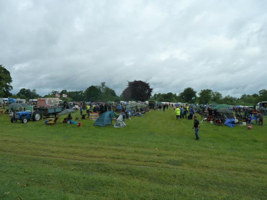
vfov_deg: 54.9
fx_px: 193
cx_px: 134
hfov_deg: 69.4
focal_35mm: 25
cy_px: 100
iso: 125
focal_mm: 4.1
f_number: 5
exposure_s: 1/400
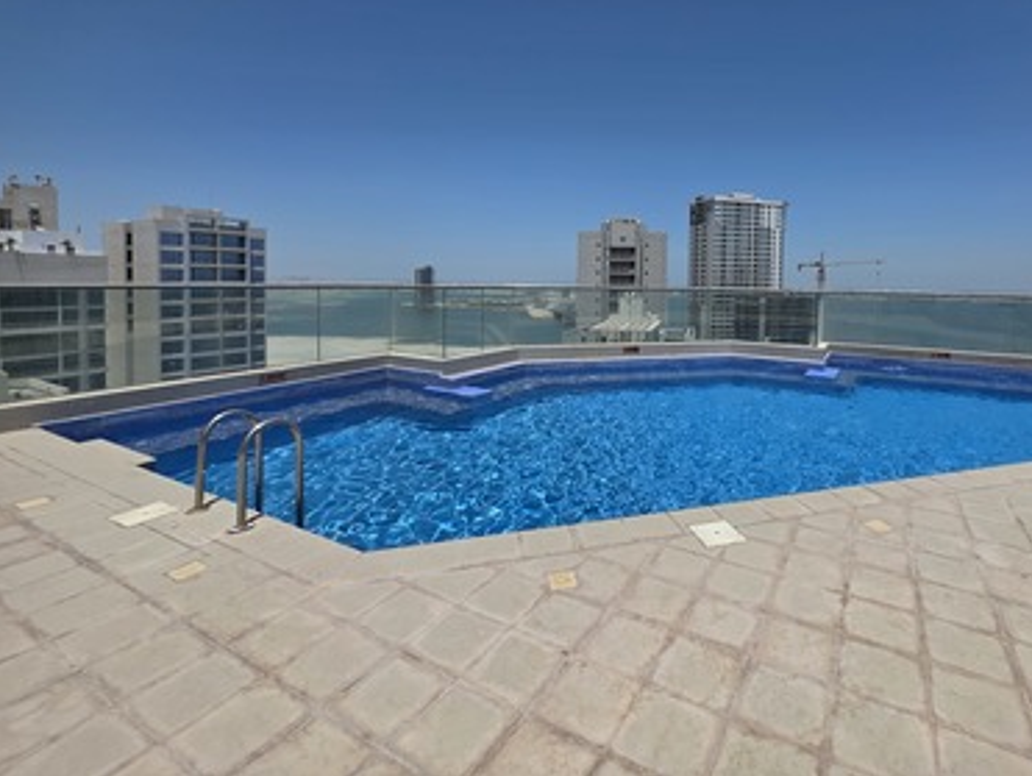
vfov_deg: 77.2
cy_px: 307
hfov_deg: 92.9
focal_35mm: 16
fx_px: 477
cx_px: 633
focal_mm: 2.2
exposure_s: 1/4994
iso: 40
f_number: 1.9
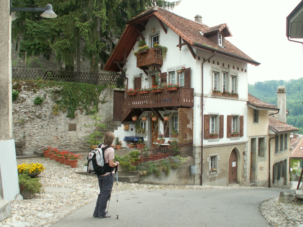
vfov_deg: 40.7
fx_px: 306
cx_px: 152
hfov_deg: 52.6
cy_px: 114
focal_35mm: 35
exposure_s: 1/80
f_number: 4
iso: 50
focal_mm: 5.86
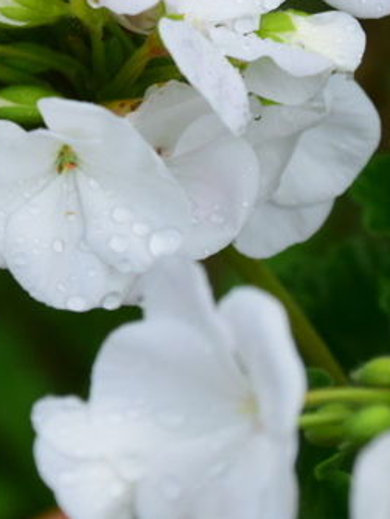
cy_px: 86
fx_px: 4973
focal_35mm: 331
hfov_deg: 4.5
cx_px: 205
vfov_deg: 6.0
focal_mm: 75
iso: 1000
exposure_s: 1/800
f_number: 6.3
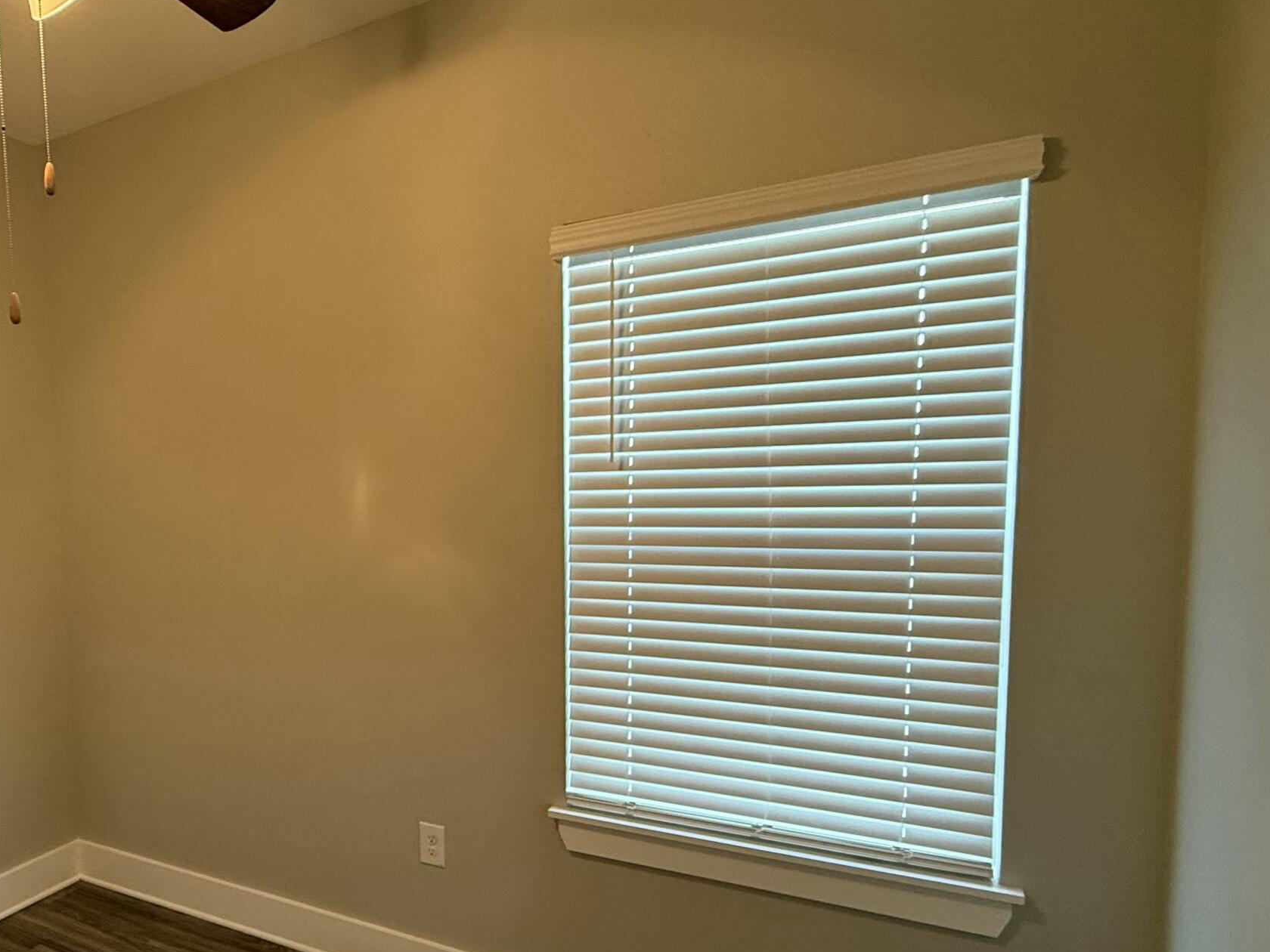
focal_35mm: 25
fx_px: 917
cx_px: 282
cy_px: 567
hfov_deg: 64.2
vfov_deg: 54.5
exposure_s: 1/60
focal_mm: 2.22
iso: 250
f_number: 2.2
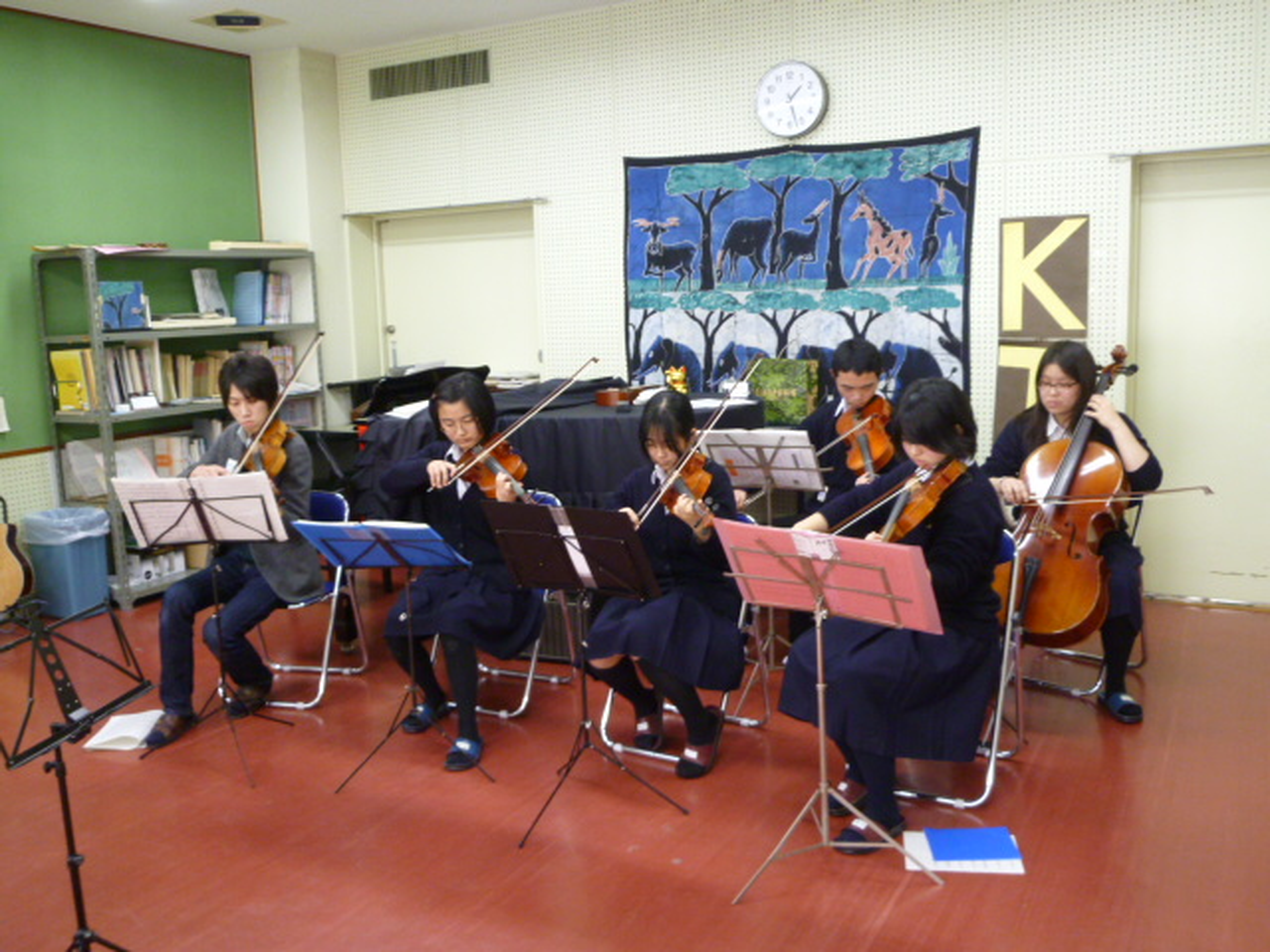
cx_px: 635
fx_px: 1137
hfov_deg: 58.4
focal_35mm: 31
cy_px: 476
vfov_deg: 45.4
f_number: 3.1
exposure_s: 1/30
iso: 320
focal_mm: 5.5
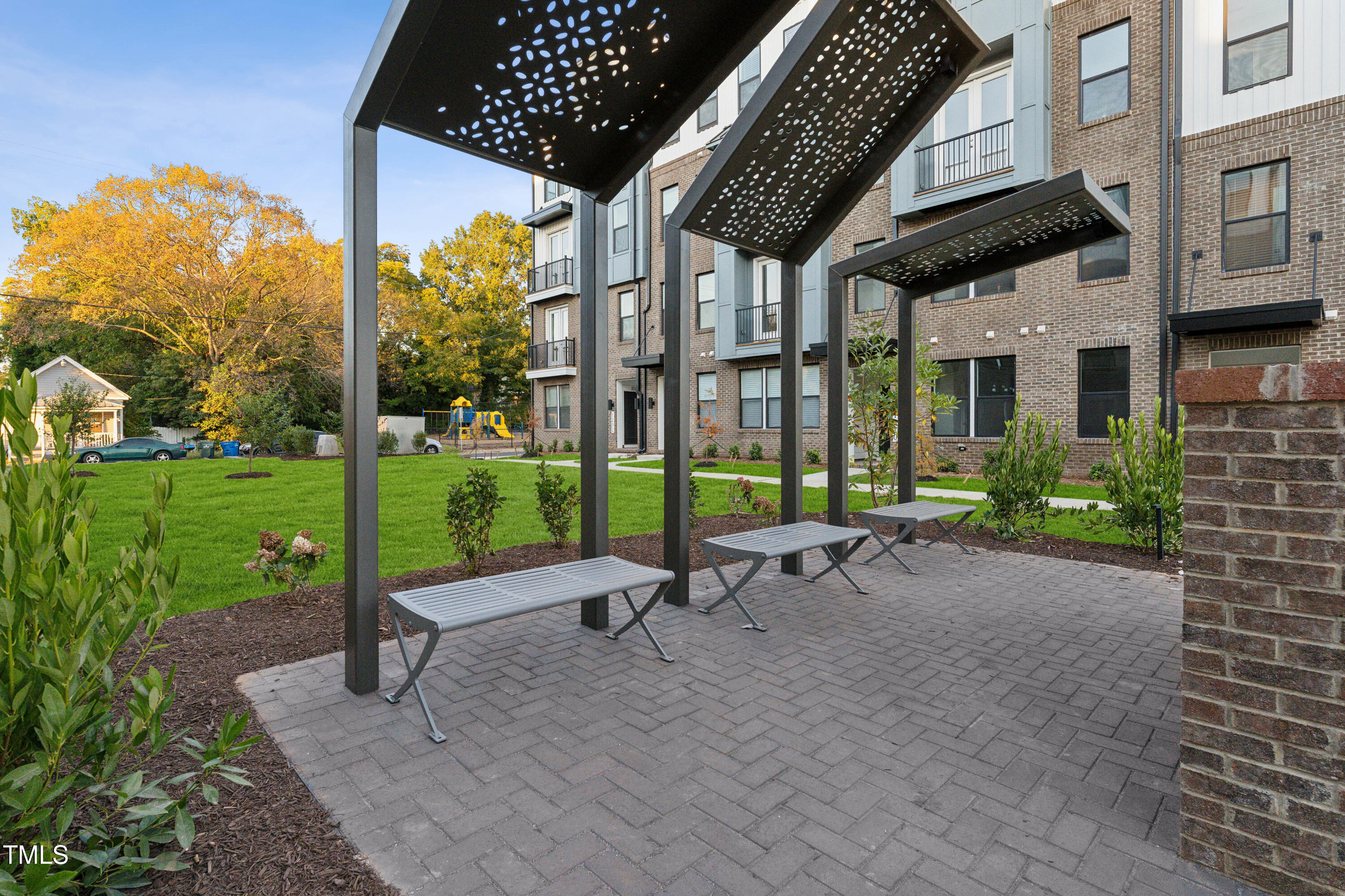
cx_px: 672
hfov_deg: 94.0
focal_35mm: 17
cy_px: 448
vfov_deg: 71.1
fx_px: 628
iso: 1600
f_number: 7.1
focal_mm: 16.8
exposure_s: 1/400
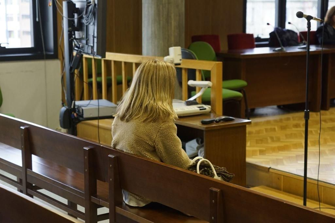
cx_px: 168
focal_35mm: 75
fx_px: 698
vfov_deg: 18.2
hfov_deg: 27.0
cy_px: 112
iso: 1000
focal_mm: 50
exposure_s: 1/80
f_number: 2.8
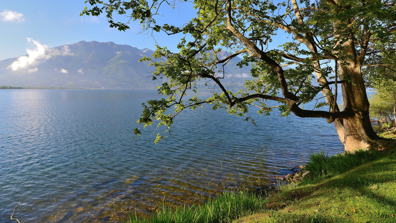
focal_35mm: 19
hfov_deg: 89.6
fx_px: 199
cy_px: 94
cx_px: 199
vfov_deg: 58.0
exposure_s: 1/400
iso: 100
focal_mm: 18
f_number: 5
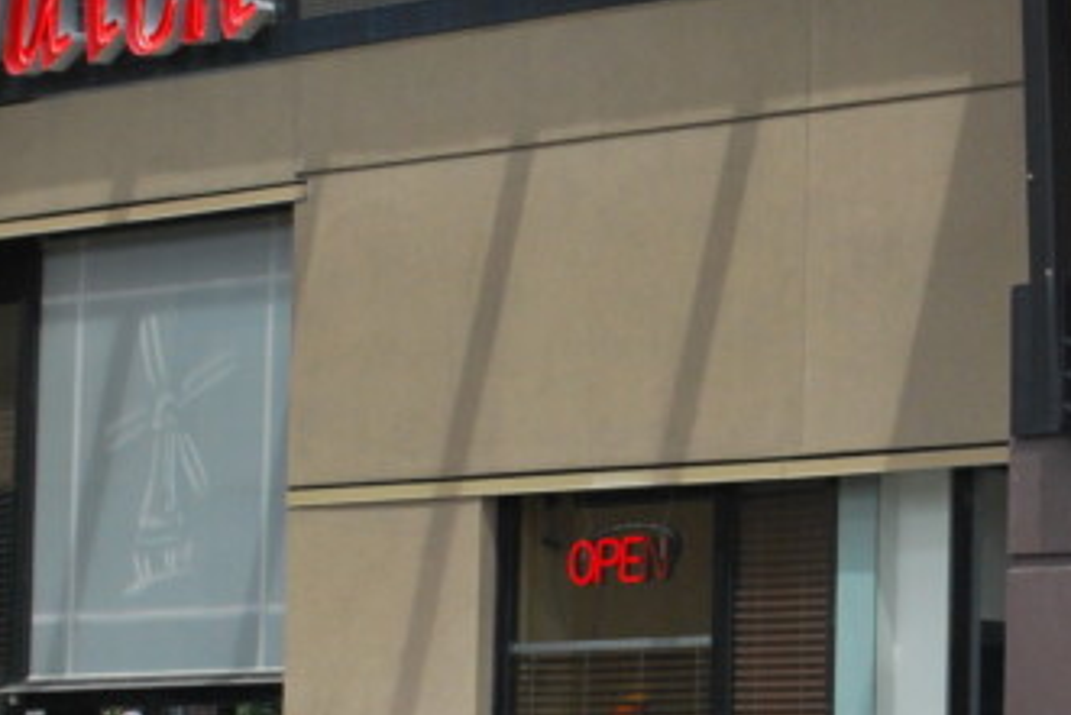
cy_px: 506
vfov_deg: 8.2
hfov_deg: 12.2
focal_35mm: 167
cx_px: 929
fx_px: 4970
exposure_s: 1/400
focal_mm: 36
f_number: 10
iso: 400
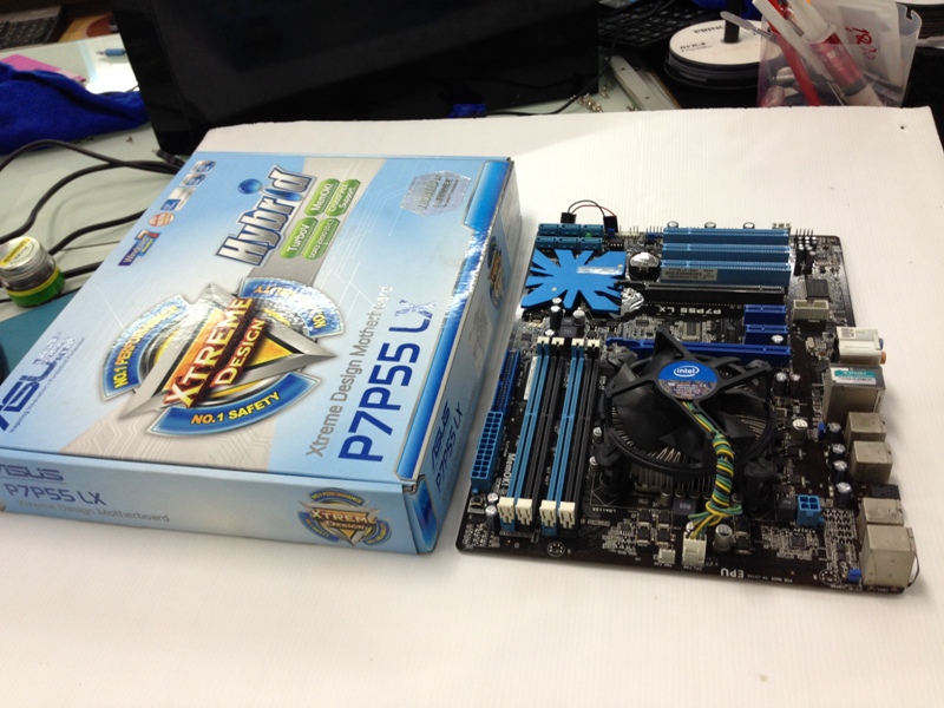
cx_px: 472
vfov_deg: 42.9
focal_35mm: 33
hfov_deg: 55.4
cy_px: 354
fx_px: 900
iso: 64
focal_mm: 4.12
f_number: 2.4
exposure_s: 1/20
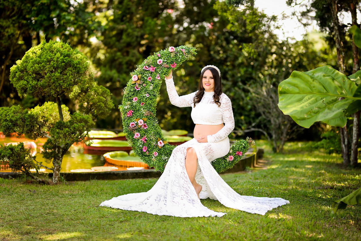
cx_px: 180
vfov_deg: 16.1
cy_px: 120
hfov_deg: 23.9
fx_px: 853
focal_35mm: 85
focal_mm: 85
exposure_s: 1/500
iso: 100
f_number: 1.6
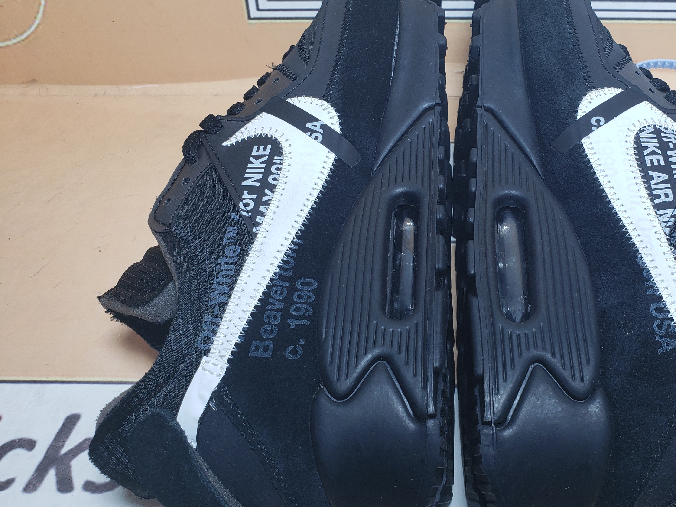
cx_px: 459
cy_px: 226
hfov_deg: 50.3
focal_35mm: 36
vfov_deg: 39.6
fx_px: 703
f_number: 2.4
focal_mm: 4.3
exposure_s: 1/167
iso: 50
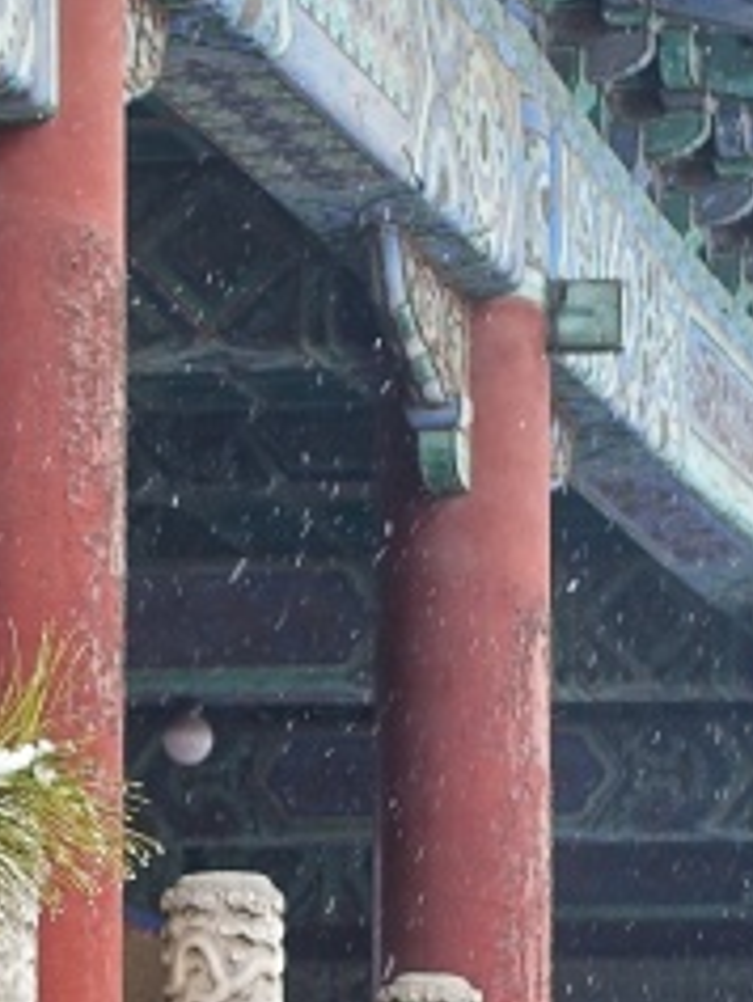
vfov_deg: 8.0
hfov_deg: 5.9
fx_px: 7187
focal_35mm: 248
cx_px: -474
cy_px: 769
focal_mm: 18.7
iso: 125
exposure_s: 1/100
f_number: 2.8
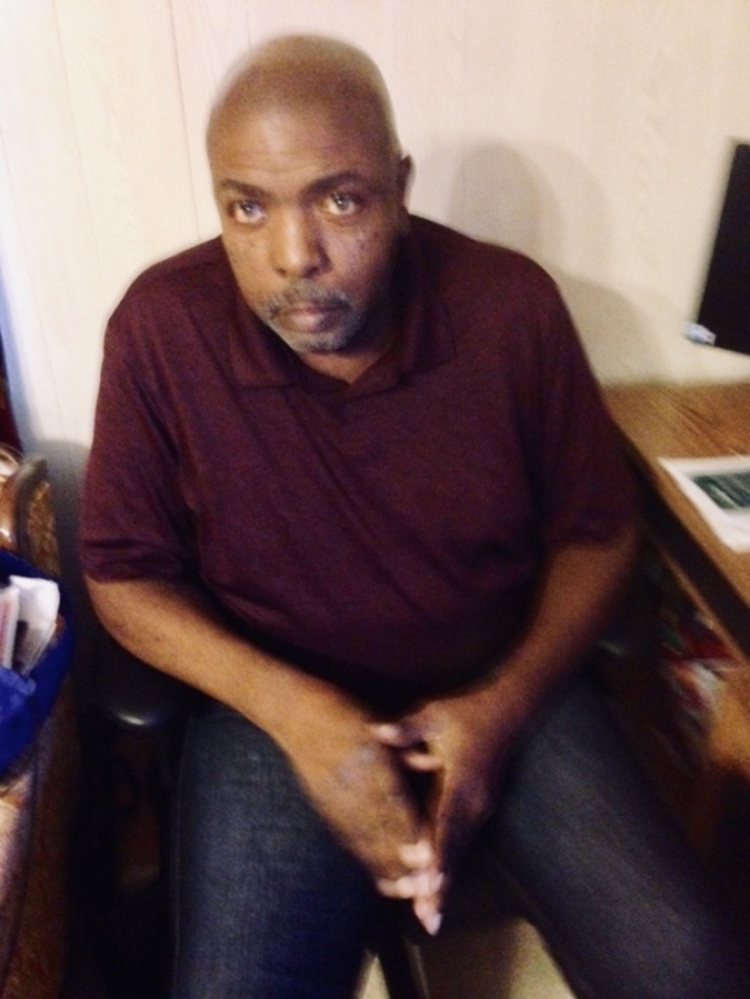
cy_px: 500
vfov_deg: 55.4
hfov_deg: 42.9
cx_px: 375
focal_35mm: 33
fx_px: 953
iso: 800
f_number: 2.4
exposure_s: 1/15
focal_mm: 4.12
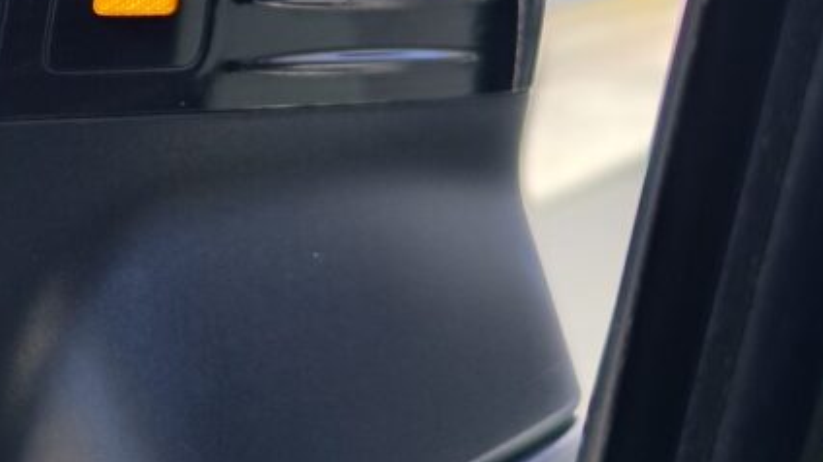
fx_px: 1549
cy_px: -25
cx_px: -95
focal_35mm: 71
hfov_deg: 27.1
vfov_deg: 16.5
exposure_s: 1/329
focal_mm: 7.01
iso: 50
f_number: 1.69
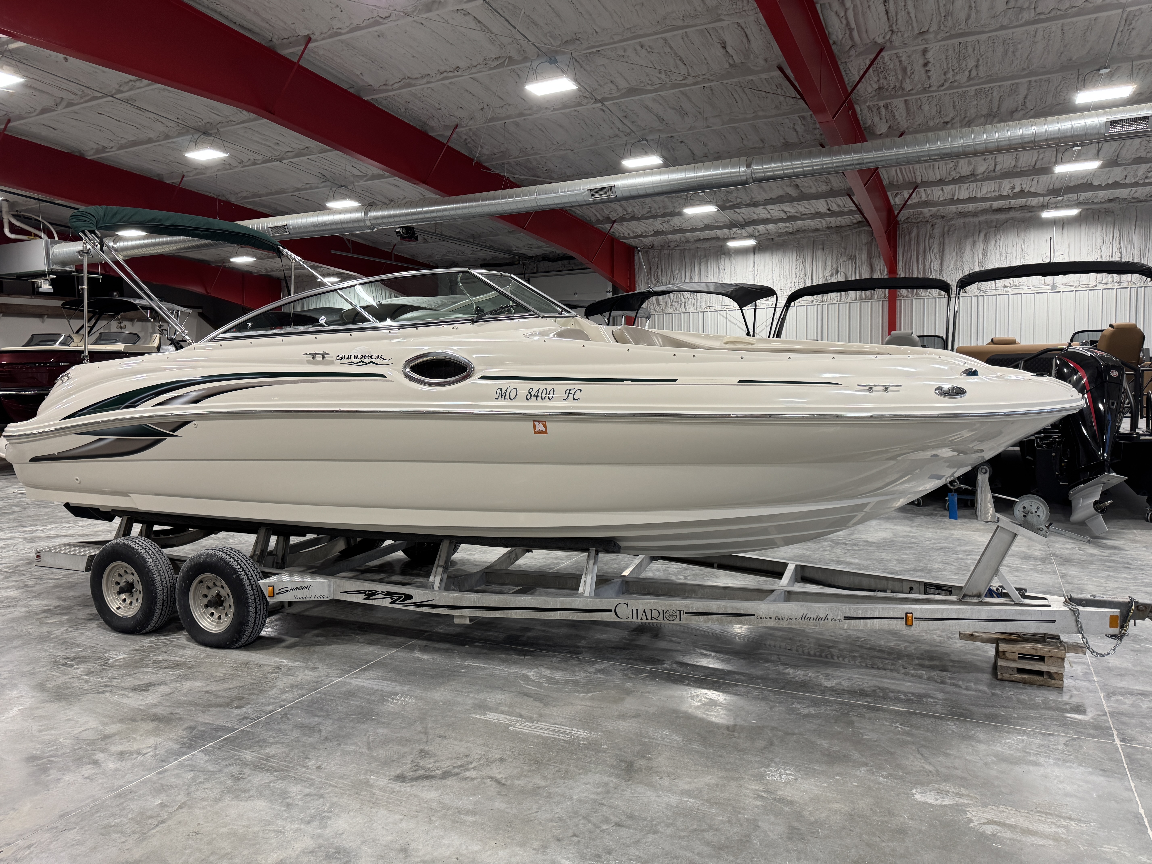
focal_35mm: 24
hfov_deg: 71.6
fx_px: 799
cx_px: 576
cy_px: 432
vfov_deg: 56.8
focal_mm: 6.76
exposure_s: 1/120
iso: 200
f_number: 1.78
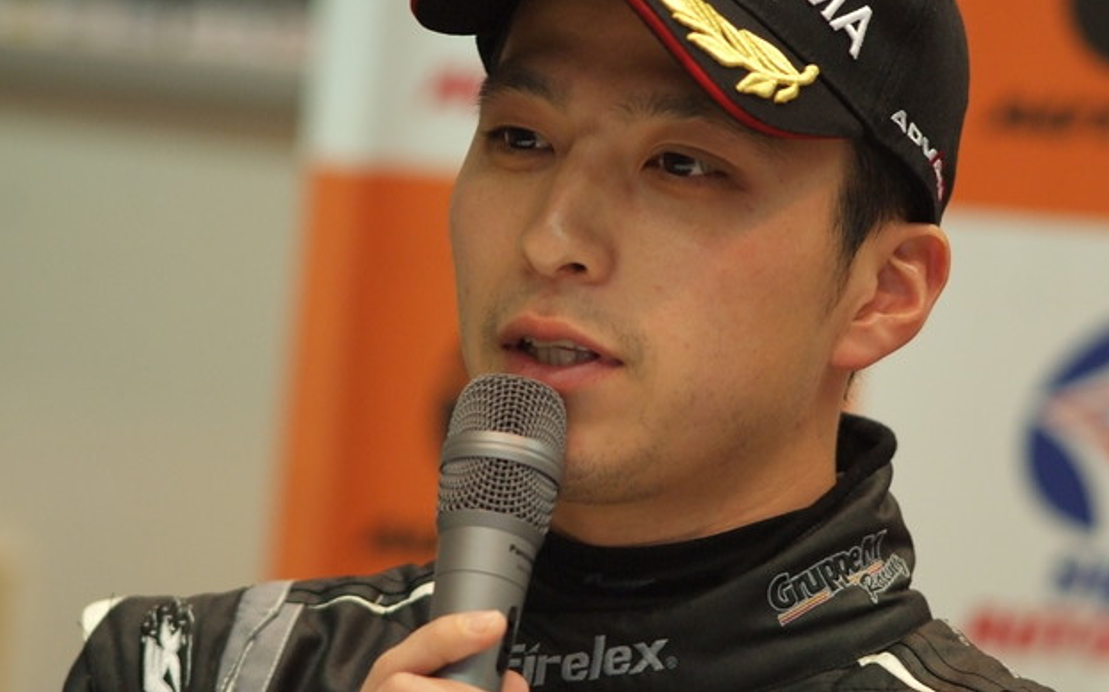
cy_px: 322
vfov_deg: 4.1
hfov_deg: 6.6
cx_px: 580
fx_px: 9609
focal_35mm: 318
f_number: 2.8
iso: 1600
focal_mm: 180
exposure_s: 1/125
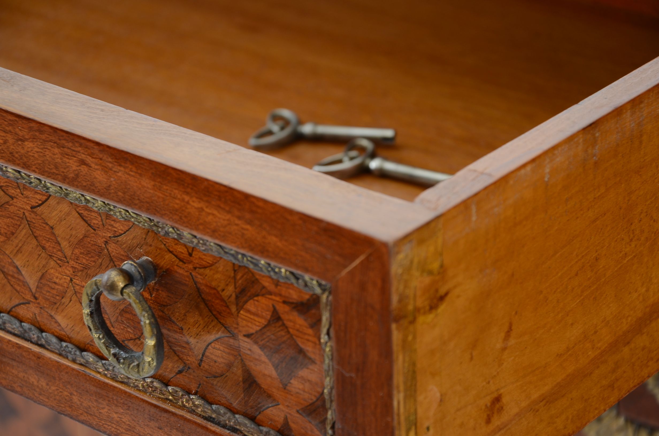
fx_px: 2055
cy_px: 218
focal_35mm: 112
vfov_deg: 12.1
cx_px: 330
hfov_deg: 18.2
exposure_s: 1/60
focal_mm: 75
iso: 160
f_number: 5.6
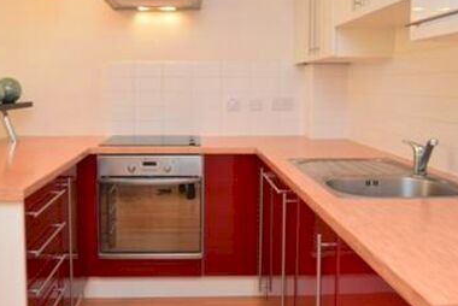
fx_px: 457
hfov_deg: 53.0
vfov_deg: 36.8
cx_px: 196
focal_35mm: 36
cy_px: 119
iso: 800
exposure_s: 1/100
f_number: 5
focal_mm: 13
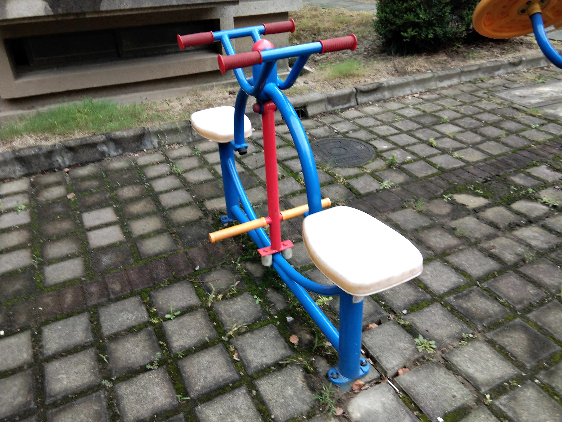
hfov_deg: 58.4
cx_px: 281
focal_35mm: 31
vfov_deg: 45.4
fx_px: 503
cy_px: 211
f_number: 2.2
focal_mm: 3.69
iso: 80
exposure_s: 1/50
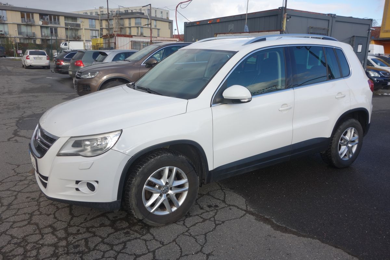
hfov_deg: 65.5
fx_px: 303
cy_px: 130
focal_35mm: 28
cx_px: 195
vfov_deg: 46.4
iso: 125
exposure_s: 1/200
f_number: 5.6
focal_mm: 10.4
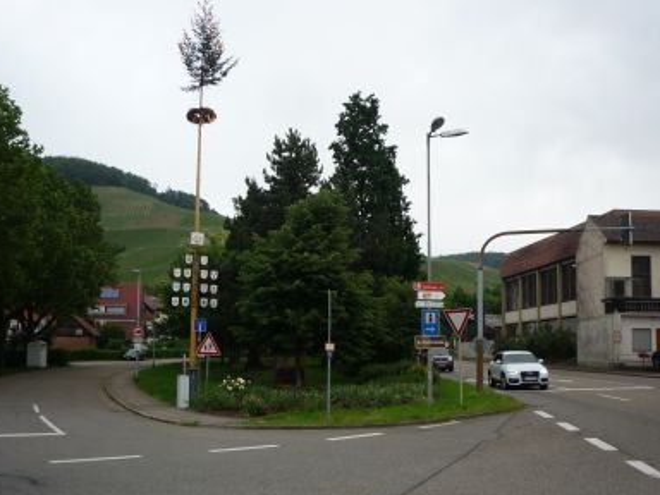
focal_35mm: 40
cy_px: 296
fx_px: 763
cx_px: 345
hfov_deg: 46.8
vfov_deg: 35.8
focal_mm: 5.2
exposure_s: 1/160
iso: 100
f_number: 4
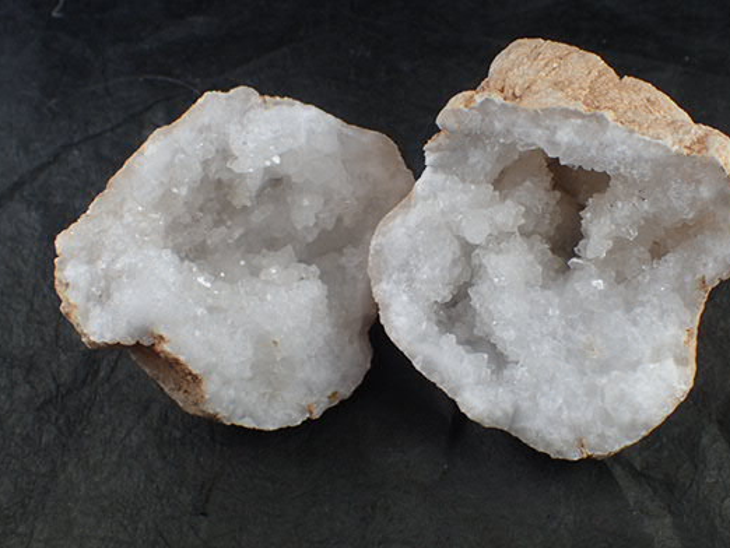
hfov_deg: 38.8
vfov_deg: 29.7
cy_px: 257
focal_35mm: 49
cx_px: 415
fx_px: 1034
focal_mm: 7.34
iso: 100
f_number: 2.8
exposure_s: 1/250
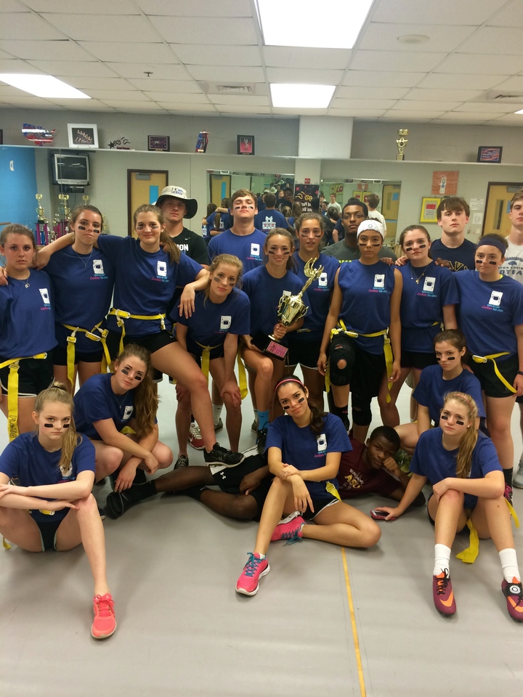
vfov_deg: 60.0
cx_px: 262
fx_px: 604
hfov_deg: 46.8
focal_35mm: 30
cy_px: 348
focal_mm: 4.12
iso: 100
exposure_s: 1/30
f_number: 2.2
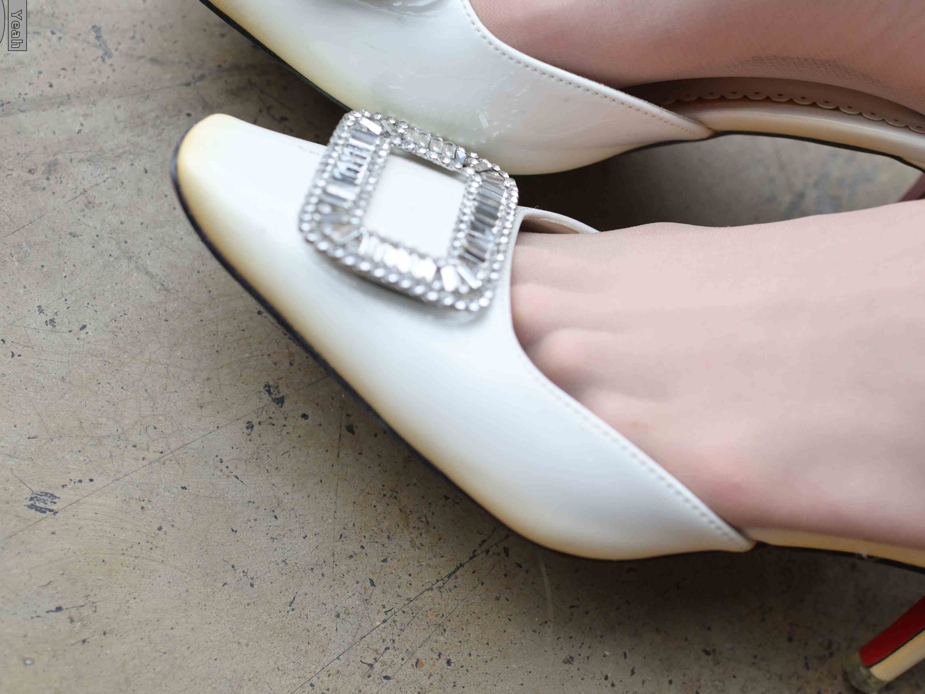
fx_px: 1283
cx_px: 493
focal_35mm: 48
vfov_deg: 30.2
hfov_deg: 39.6
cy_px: 394
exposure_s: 1/250
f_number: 4
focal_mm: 35
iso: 800
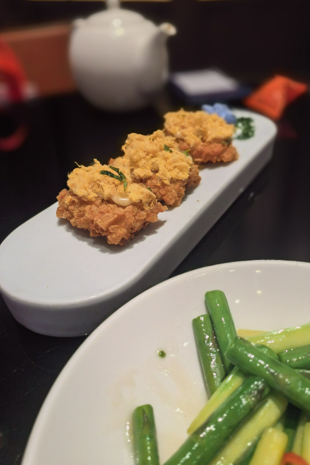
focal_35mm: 29
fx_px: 375
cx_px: 172
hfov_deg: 44.9
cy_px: 227
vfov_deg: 63.6
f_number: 2
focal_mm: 5.75
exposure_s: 1/100
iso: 250
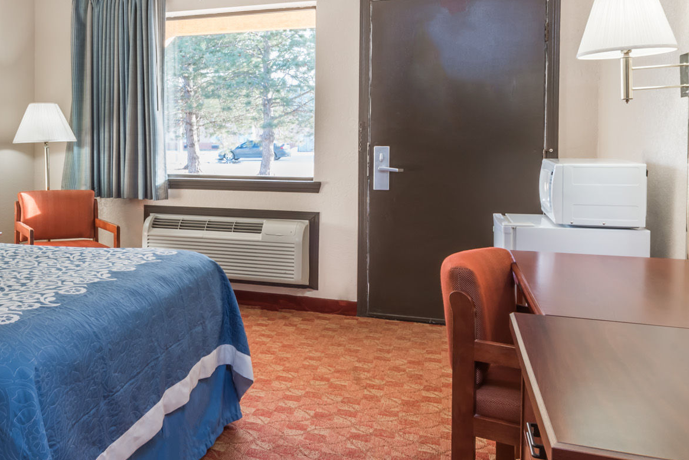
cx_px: 96
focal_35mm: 36
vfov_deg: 36.9
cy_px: 217
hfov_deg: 48.6
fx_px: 689
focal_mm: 14
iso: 100
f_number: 16
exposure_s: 1
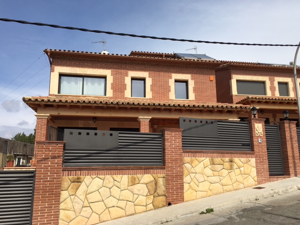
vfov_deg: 46.8
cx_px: 154
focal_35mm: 30
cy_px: 114
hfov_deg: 60.0
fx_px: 260
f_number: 2.2
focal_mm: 4.15
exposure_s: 1/2198
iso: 25
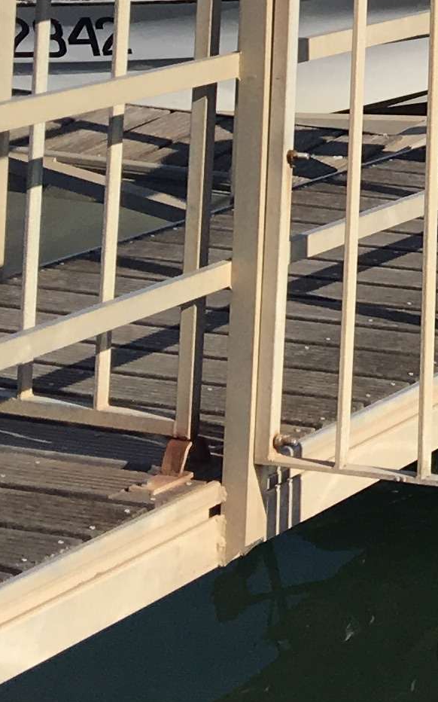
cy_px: -247
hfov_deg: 8.9
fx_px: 2542
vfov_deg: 14.9
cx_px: 1057
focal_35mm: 133
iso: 25
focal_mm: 4.15
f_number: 2.2
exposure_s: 1/2331
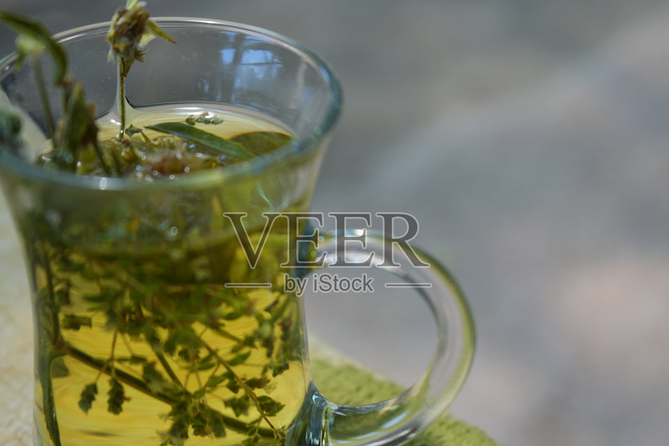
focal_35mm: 71
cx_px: 328
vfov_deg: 19.2
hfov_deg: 28.5
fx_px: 1319
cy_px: 255
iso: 100
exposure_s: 1/60
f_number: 4.5
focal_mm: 48
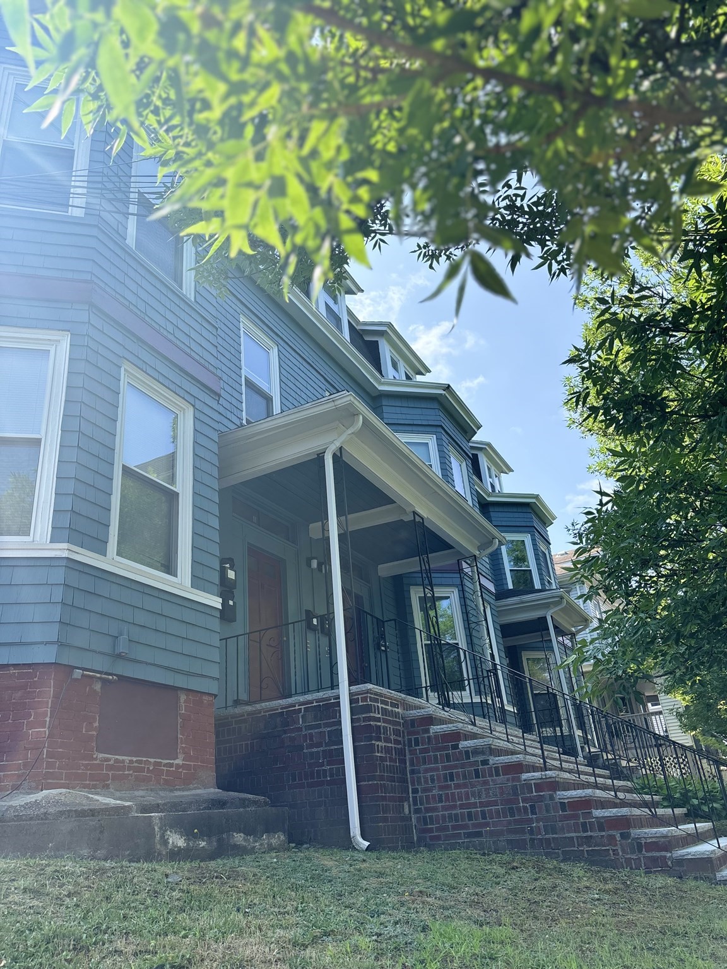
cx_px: 364
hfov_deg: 53.1
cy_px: 484
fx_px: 728
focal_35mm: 26
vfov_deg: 67.3
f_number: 1.6
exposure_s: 1/1381
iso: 50
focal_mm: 5.96
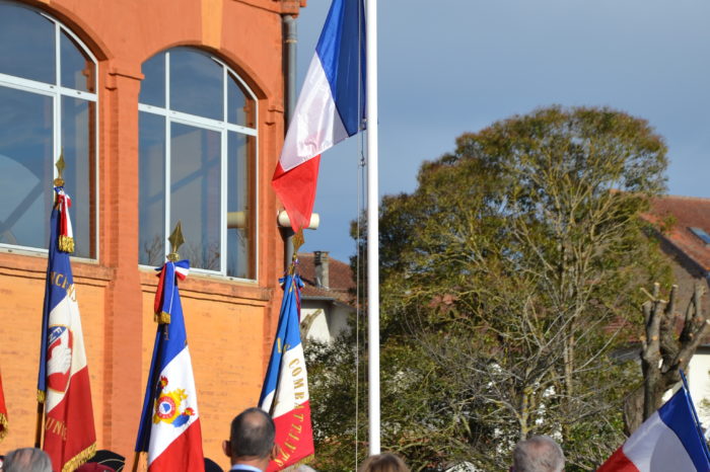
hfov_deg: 16.1
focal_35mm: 128
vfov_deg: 10.7
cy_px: 236
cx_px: 355
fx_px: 2513
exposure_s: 1/500
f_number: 5.6
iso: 100
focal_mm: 85
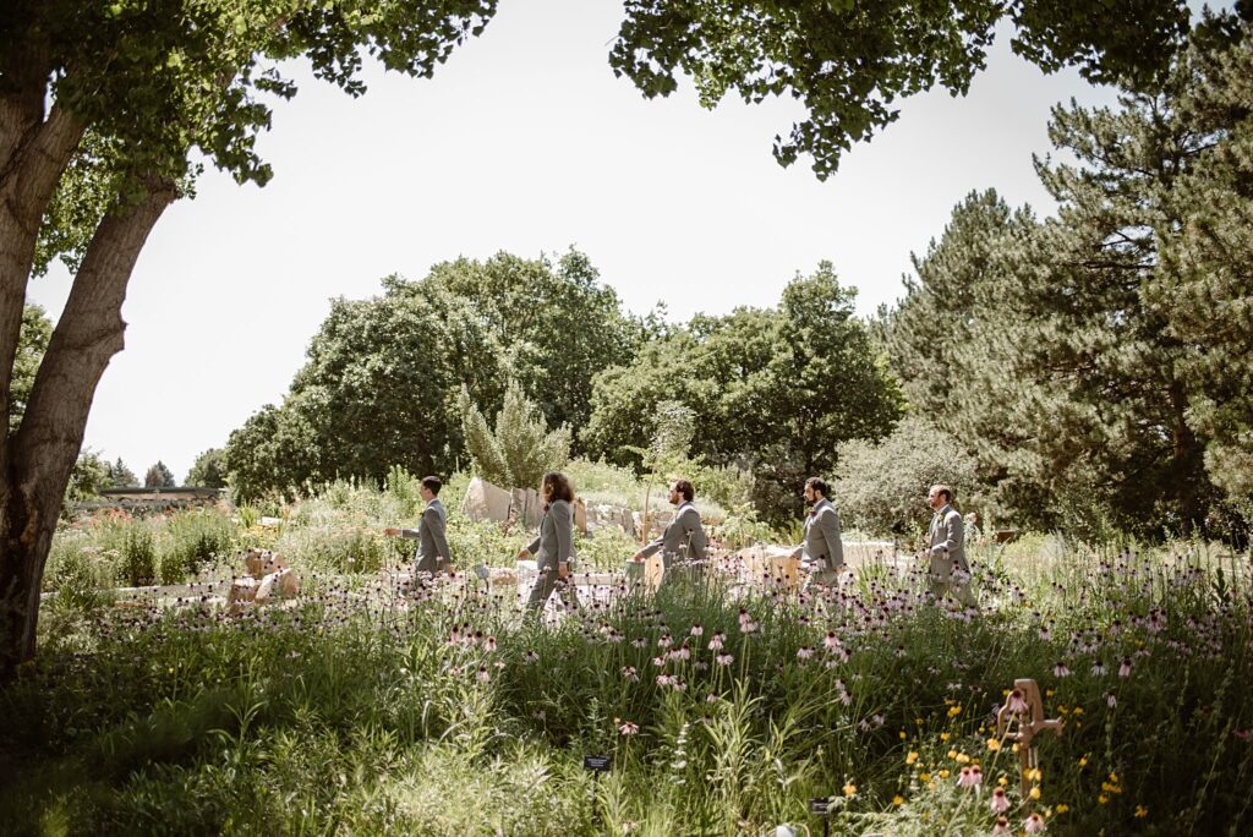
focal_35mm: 35
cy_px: 418
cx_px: 626
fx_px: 1219
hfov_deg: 54.4
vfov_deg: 37.9
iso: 200
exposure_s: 1/1250
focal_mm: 35
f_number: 1.8
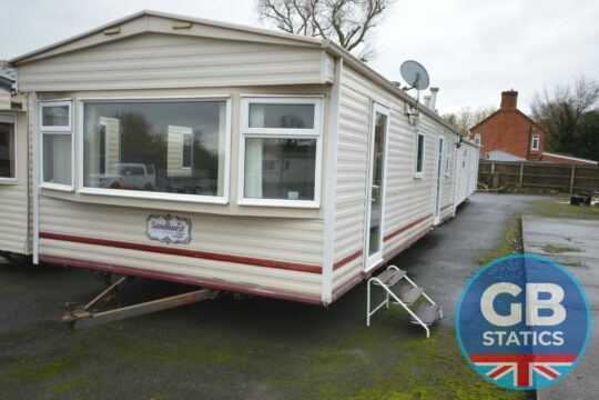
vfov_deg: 43.6
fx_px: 499
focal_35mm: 30
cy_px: 200
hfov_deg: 61.9
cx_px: 300
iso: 360
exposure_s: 1/125
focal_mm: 20
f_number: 5.6
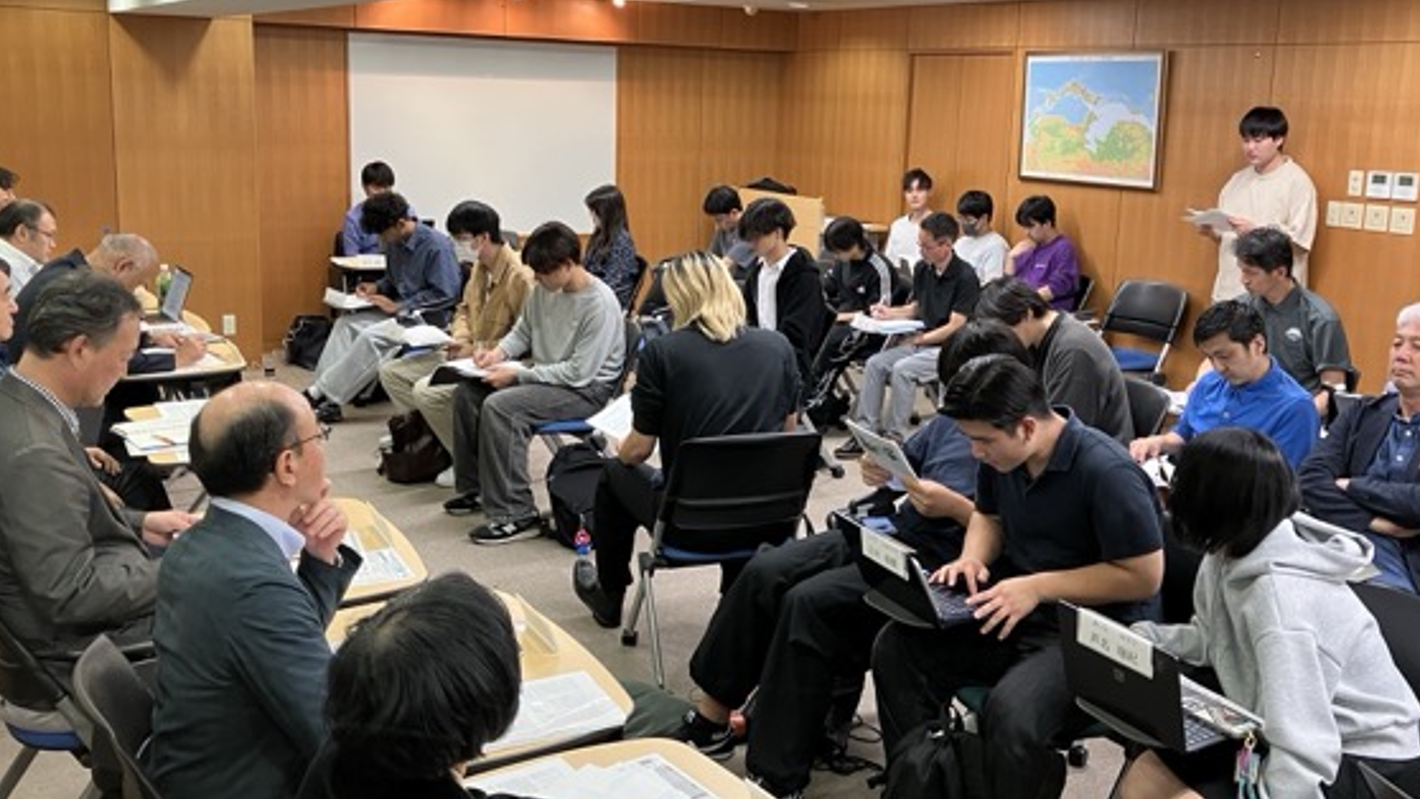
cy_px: 313
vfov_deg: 33.6
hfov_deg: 56.6
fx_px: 1318
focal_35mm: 35
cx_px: 720
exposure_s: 1/50
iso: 125
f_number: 1.8
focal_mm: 3.99
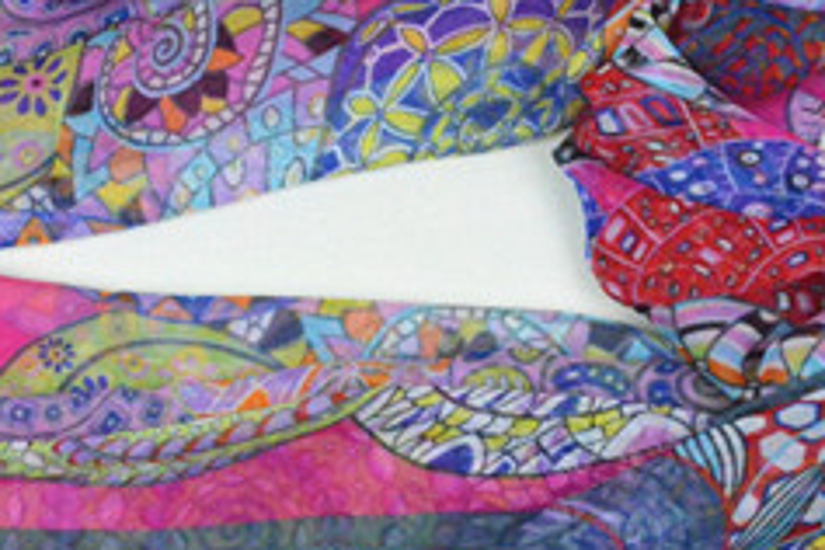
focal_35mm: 85
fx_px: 1949
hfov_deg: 23.9
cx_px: 446
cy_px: 198
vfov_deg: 16.0
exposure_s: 1/500
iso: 6400
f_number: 11
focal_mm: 27
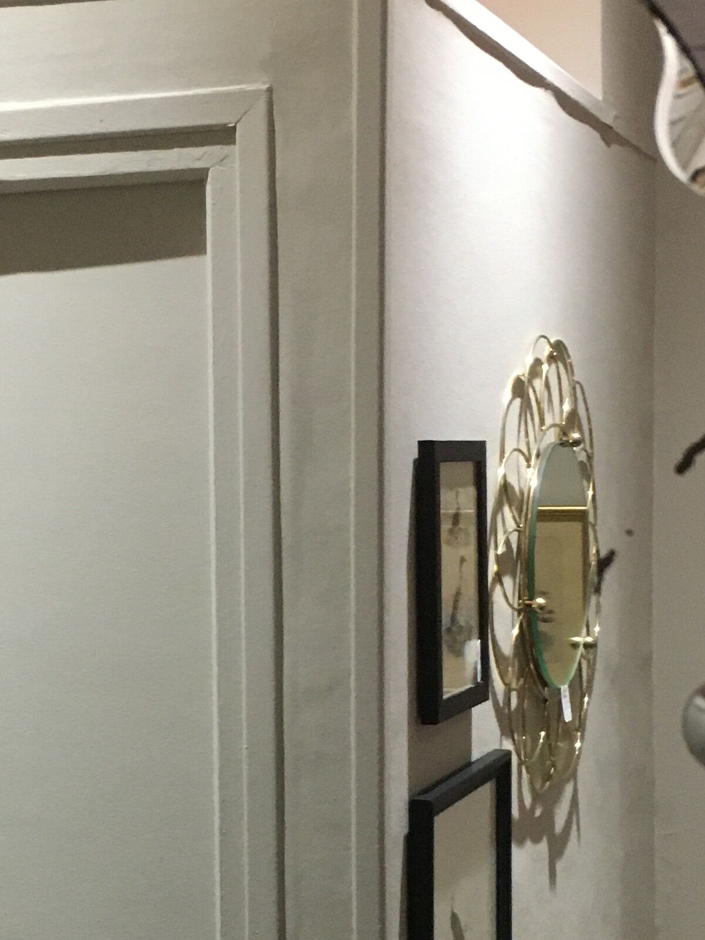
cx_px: 211
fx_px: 1983
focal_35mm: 73
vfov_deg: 26.5
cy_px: 662
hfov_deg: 20.1
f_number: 2.2
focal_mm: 4.15
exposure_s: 1/25
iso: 200
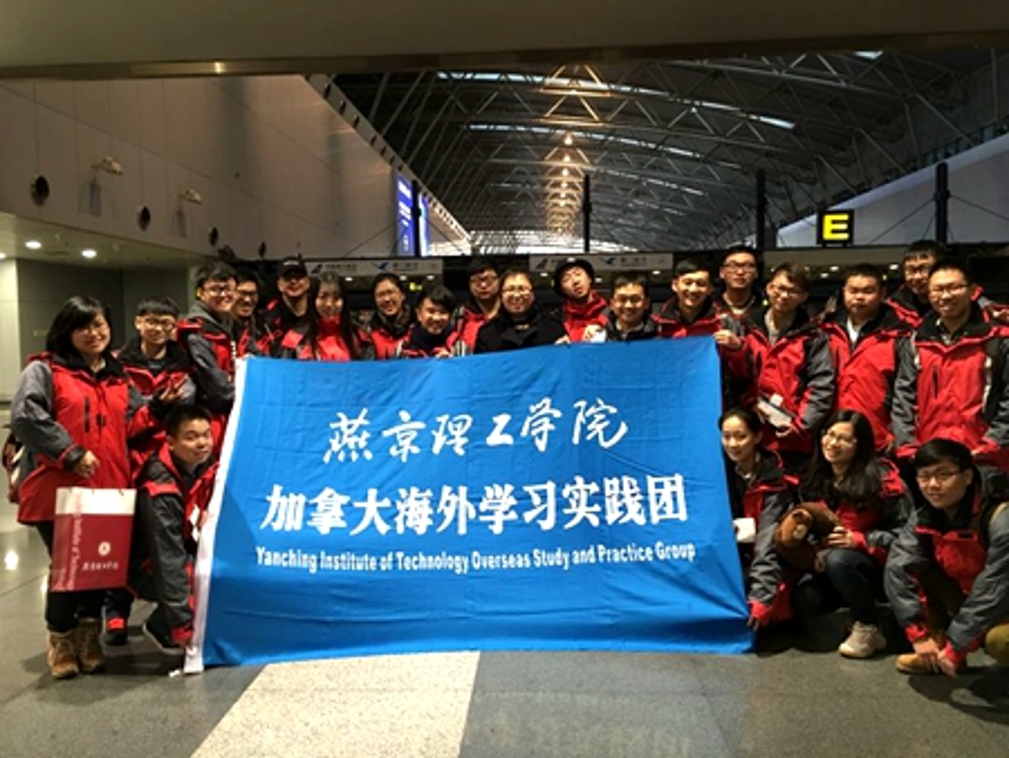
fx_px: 846
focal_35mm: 29
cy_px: 379
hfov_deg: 61.6
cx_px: 504
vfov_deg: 48.3
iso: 64
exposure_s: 1/17
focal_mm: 4.15
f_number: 2.2
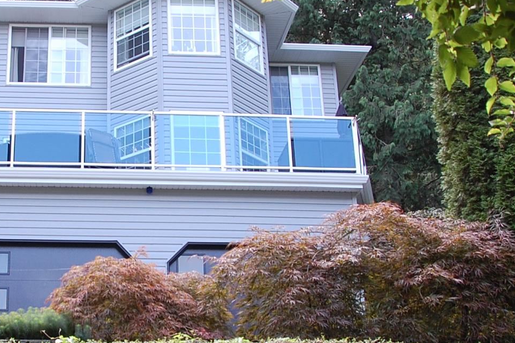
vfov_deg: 21.5
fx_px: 901
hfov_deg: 31.3
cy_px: 214
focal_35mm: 63
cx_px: 125
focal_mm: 18
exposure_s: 1/125
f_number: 5.6
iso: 320
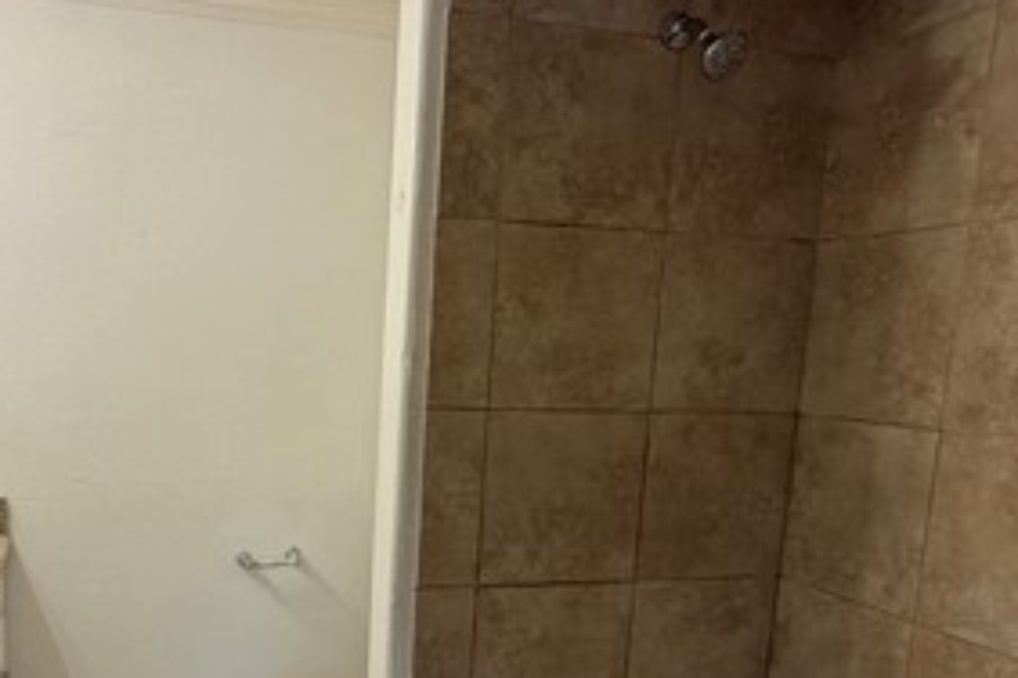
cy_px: 487
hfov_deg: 55.8
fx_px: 933
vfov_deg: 39.2
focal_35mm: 33
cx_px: 325
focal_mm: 2.22
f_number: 2.2
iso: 125
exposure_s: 1/120
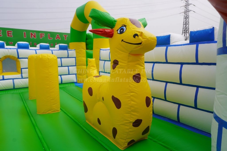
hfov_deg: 73.7
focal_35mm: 24
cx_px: 114
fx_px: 151
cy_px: 76
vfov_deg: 53.1
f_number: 10
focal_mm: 16
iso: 100
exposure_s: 1/200
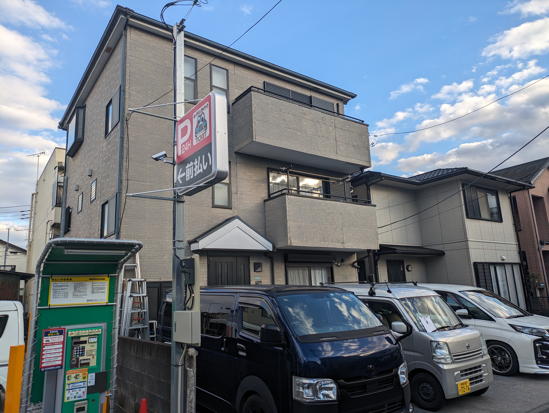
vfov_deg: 54.9
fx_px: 397
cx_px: 274
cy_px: 206
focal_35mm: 25
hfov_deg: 69.4
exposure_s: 1/690
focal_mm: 5.43
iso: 42
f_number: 1.89
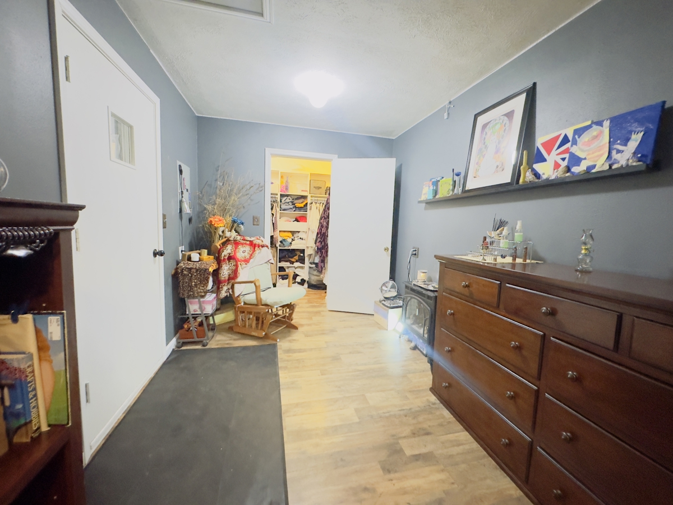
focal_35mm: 14
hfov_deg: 102.1
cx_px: 336
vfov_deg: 85.7
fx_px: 272
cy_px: 252
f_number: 2.2
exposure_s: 1/30
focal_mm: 2.22
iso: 1600
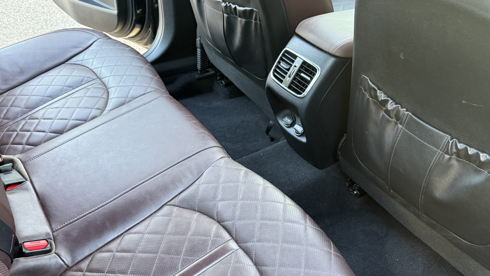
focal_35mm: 32
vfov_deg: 35.8
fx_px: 416
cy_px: 209
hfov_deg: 60.9
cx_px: 220
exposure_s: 1/60
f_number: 1.78
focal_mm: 6.76
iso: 320
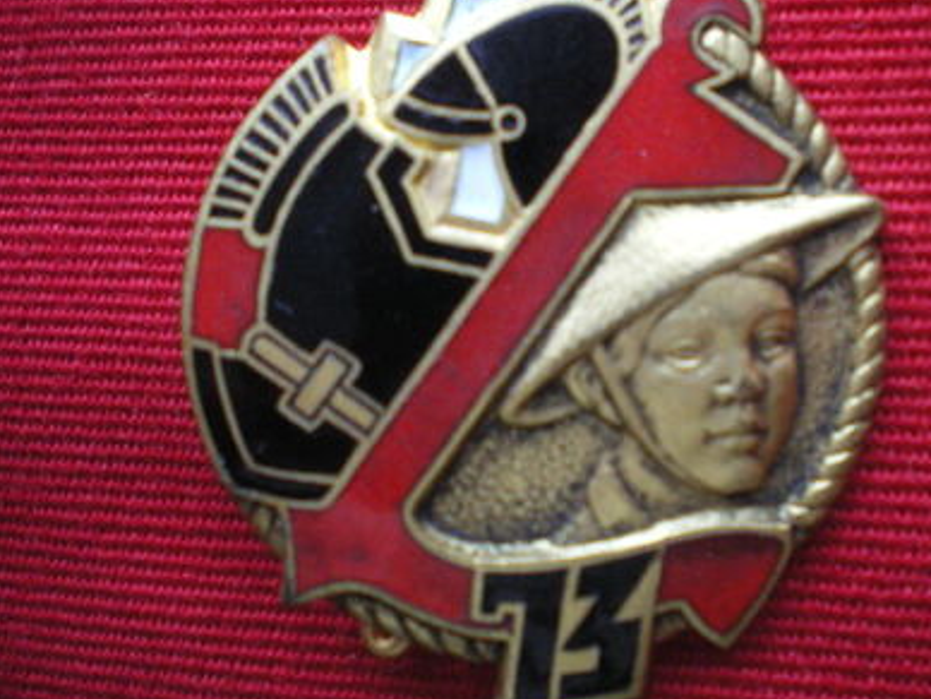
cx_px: 566
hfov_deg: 40.2
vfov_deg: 30.9
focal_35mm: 47
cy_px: 319
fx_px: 1264
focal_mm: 6.3
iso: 400
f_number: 3.1
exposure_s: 1/30
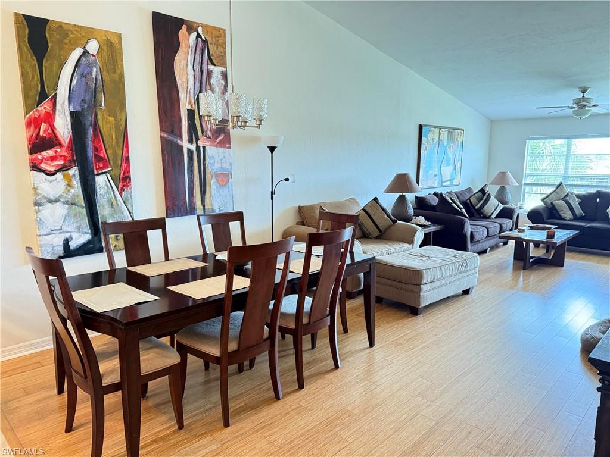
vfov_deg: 56.8
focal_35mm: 24
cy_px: 228
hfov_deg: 71.6
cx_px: 305
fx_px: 423
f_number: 1.78
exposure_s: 1/40
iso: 640
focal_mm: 6.76
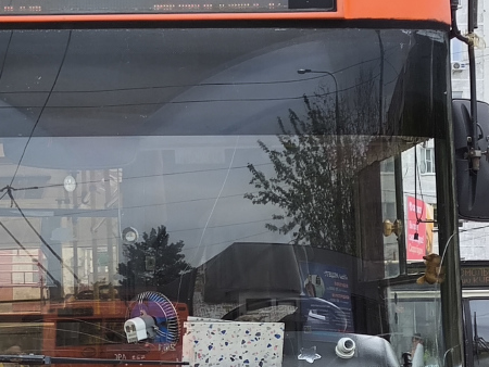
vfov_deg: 11.6
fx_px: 1795
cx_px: 27
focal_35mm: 127
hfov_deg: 15.3
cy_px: 298
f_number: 1.7
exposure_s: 1/1081
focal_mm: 4.71
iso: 50
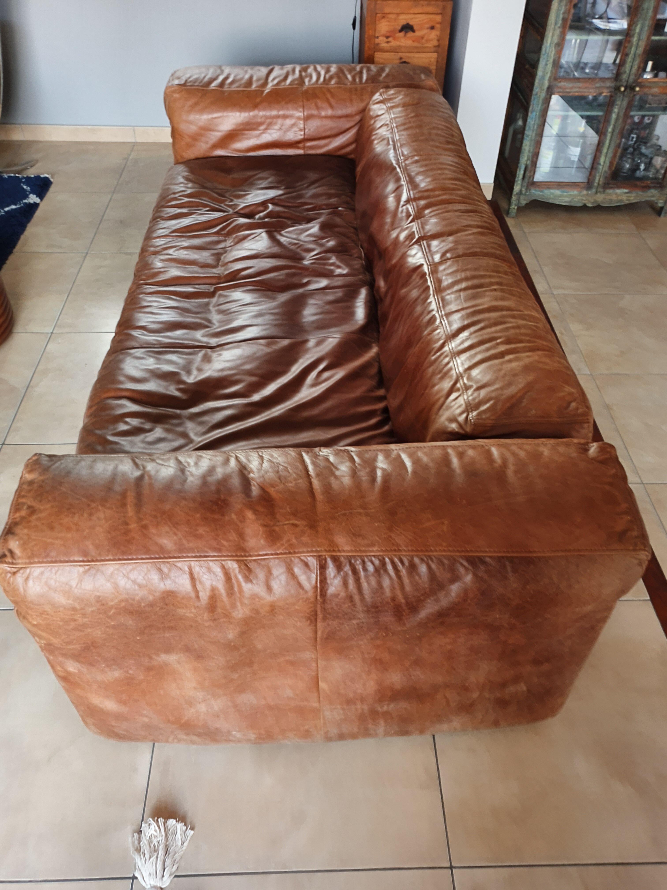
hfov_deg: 53.1
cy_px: 445
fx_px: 668
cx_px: 334
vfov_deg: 67.3
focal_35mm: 26
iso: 160
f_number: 1.5
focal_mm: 4.32
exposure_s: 1/4
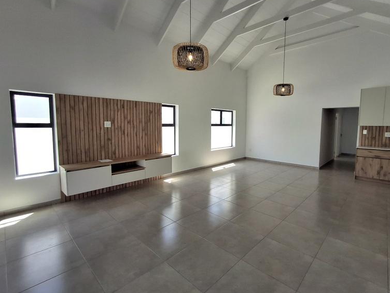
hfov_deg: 90.9
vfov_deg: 74.7
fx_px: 192
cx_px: 207
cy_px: 141
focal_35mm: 17
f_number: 2.2
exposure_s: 1/556
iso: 40
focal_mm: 1.64
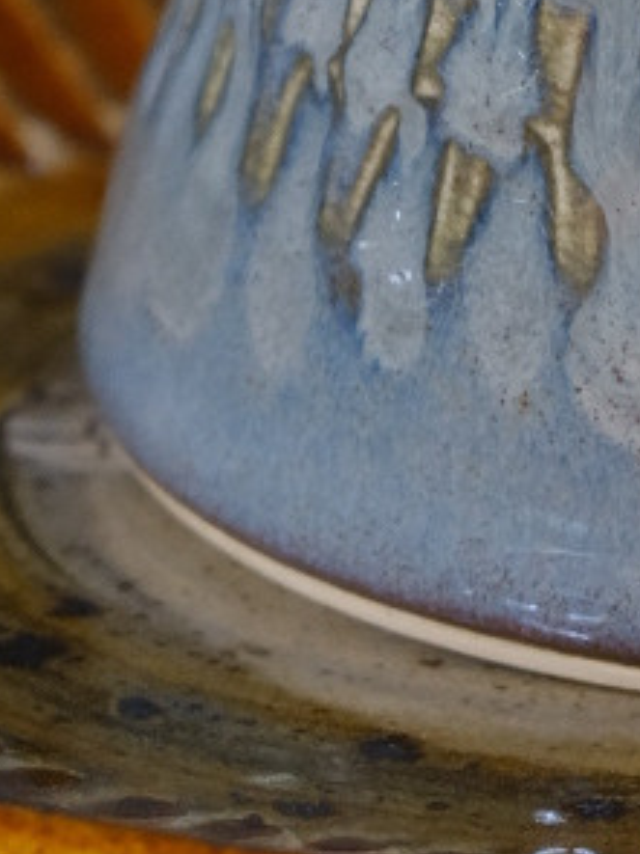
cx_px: 750
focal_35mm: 694
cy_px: 515
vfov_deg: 2.9
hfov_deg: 2.1
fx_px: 17120
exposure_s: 1/30
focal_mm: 80
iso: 640
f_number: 4
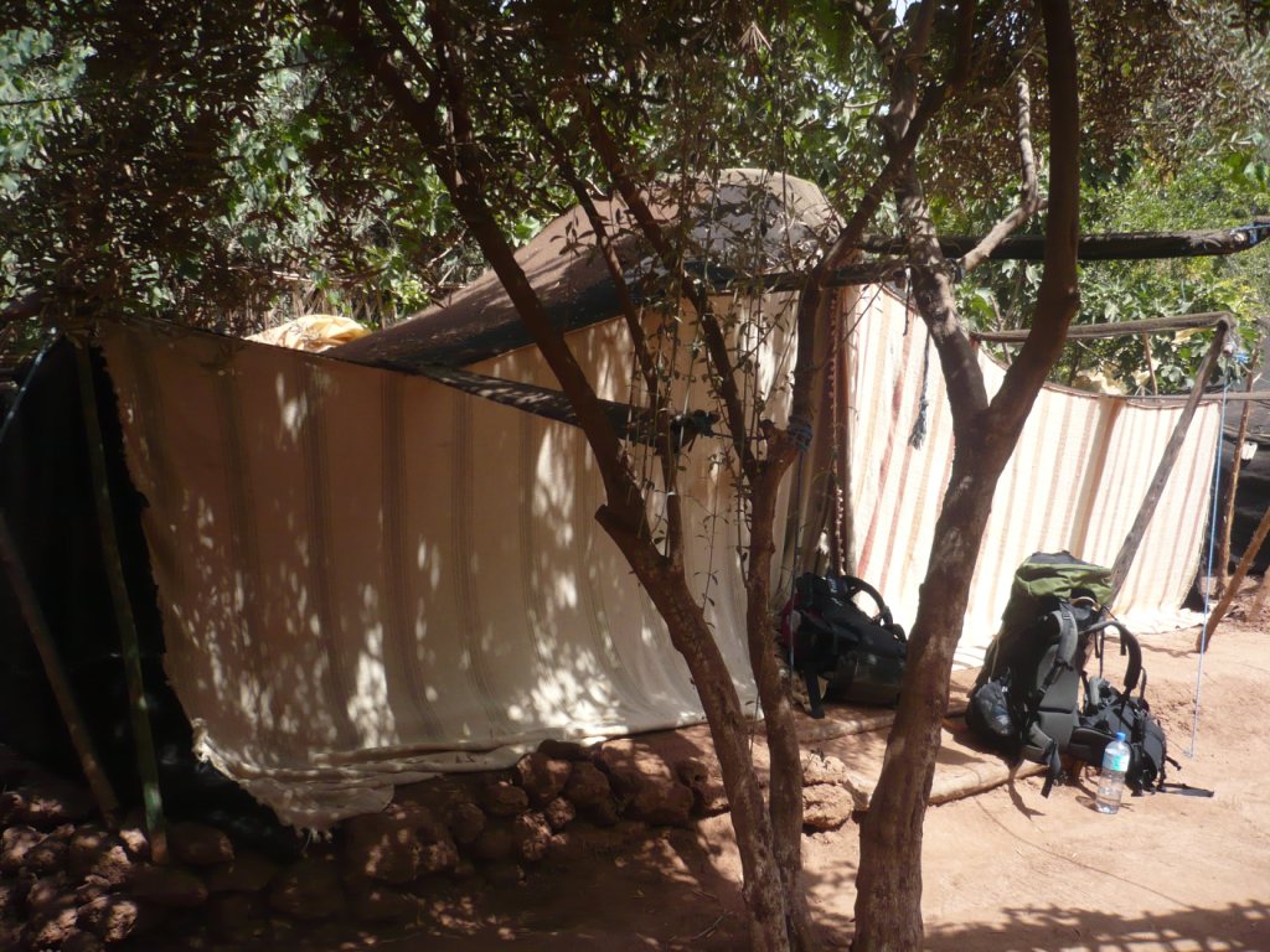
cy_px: 476
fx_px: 1284
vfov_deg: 40.7
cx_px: 635
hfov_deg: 52.6
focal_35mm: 35
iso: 100
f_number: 2.8
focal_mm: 5.8
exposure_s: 1/500
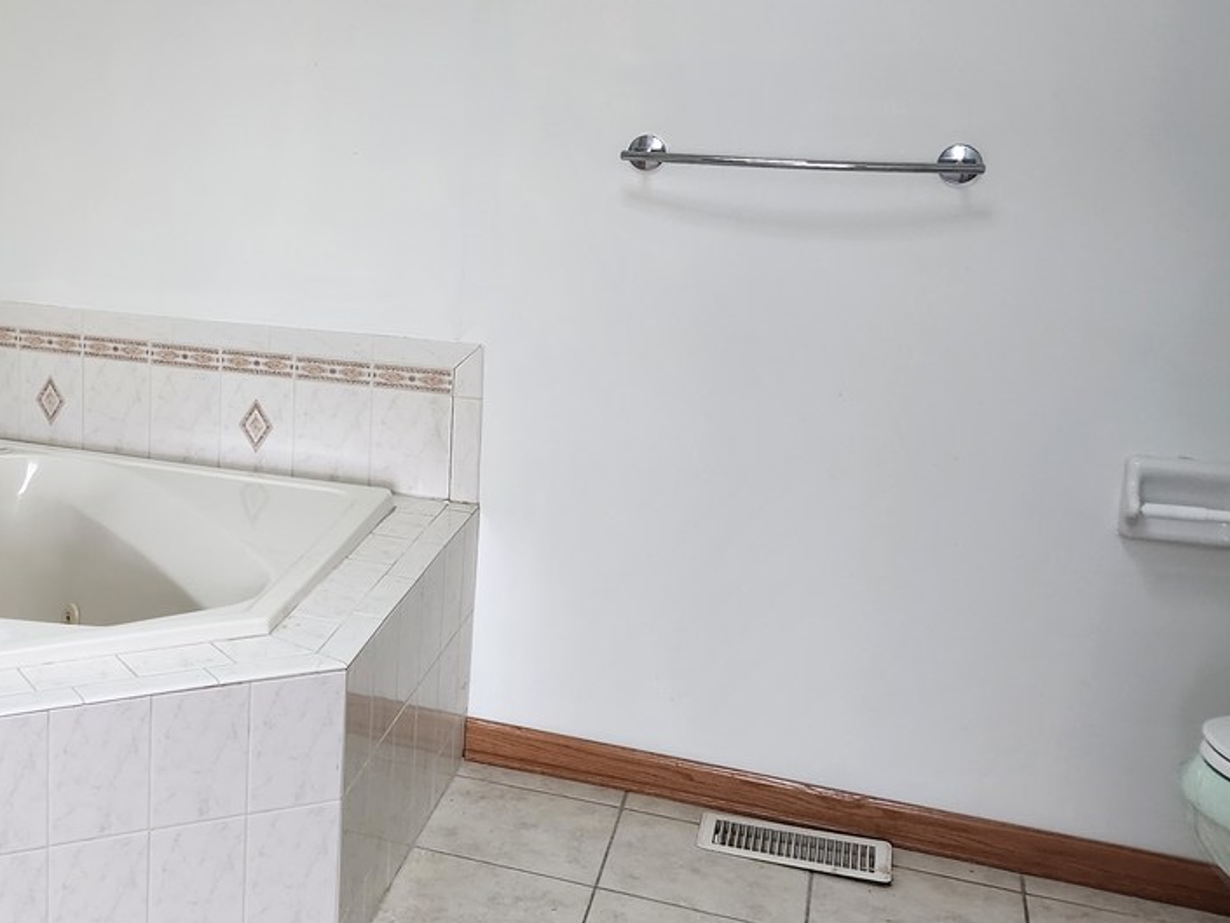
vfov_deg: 30.8
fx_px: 1670
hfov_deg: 36.7
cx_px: 30
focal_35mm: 47
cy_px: 359
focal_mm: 6.4
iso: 320
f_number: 1.8
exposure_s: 1/120
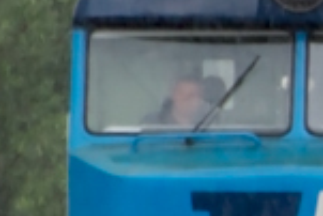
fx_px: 21410
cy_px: 49
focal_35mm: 2384
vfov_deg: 0.6
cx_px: 806
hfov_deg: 0.9
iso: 400
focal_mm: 200
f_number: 6.3
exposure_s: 1/200
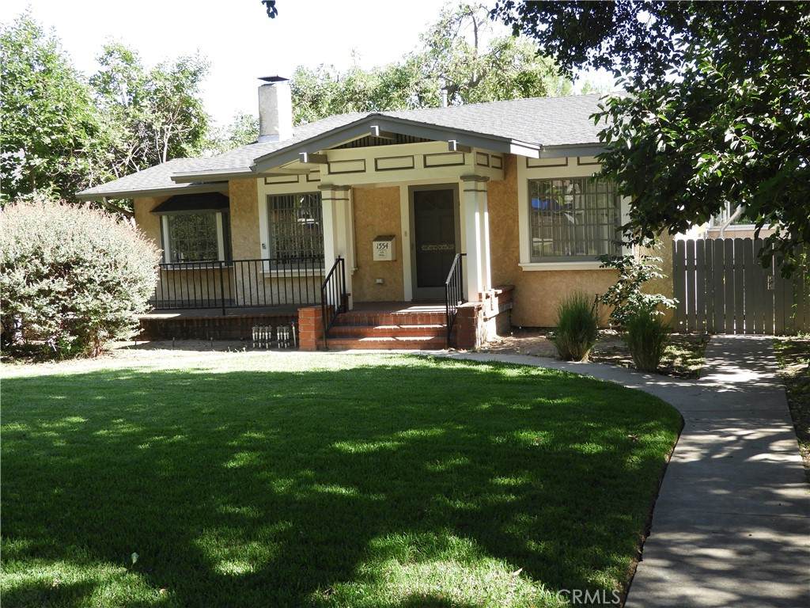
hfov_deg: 46.8
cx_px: 405
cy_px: 304
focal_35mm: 40
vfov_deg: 36.0
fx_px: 936
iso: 100
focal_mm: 7.2
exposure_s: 1/160
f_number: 3.8
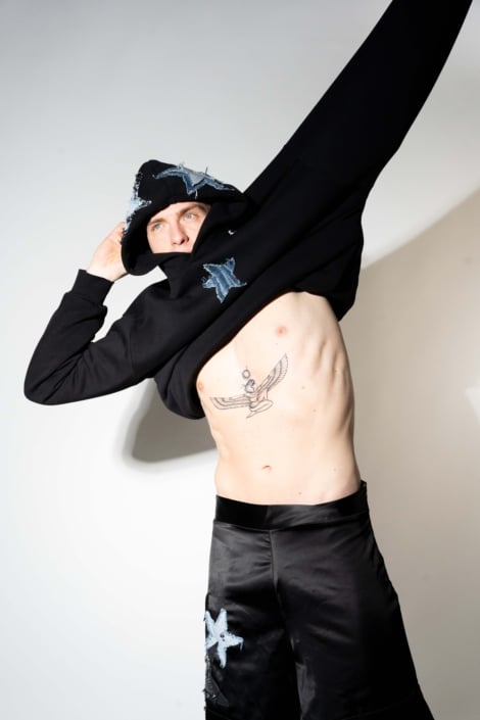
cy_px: 360
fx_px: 982
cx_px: 240
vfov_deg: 40.3
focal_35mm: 49
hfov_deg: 27.5
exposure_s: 1/100
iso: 1000
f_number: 8
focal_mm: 49.1
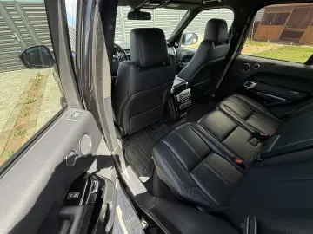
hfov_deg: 102.1
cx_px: 156
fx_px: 127
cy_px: 117
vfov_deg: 85.7
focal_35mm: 14
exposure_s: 1/100
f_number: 2.2
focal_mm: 2.22
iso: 125
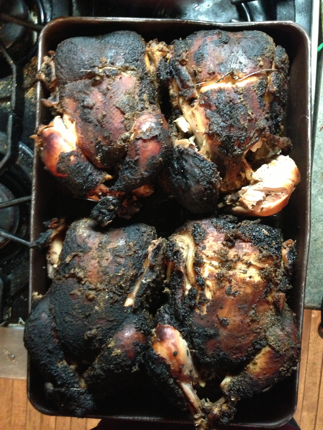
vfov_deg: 55.4
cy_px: 215
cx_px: 162
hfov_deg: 42.9
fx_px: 411
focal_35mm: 33
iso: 640
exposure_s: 1/15
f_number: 2.4
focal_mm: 4.13
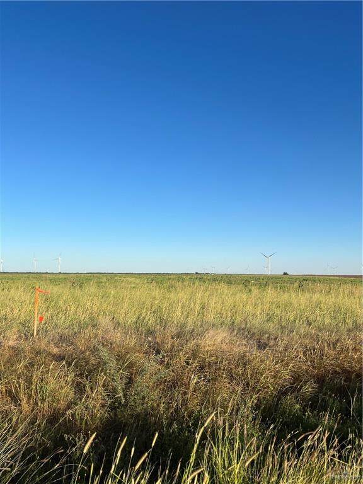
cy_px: 242
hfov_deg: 53.1
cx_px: 182
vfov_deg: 67.3
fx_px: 364
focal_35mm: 26
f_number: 1.6
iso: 50
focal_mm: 5.1
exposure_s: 1/3049
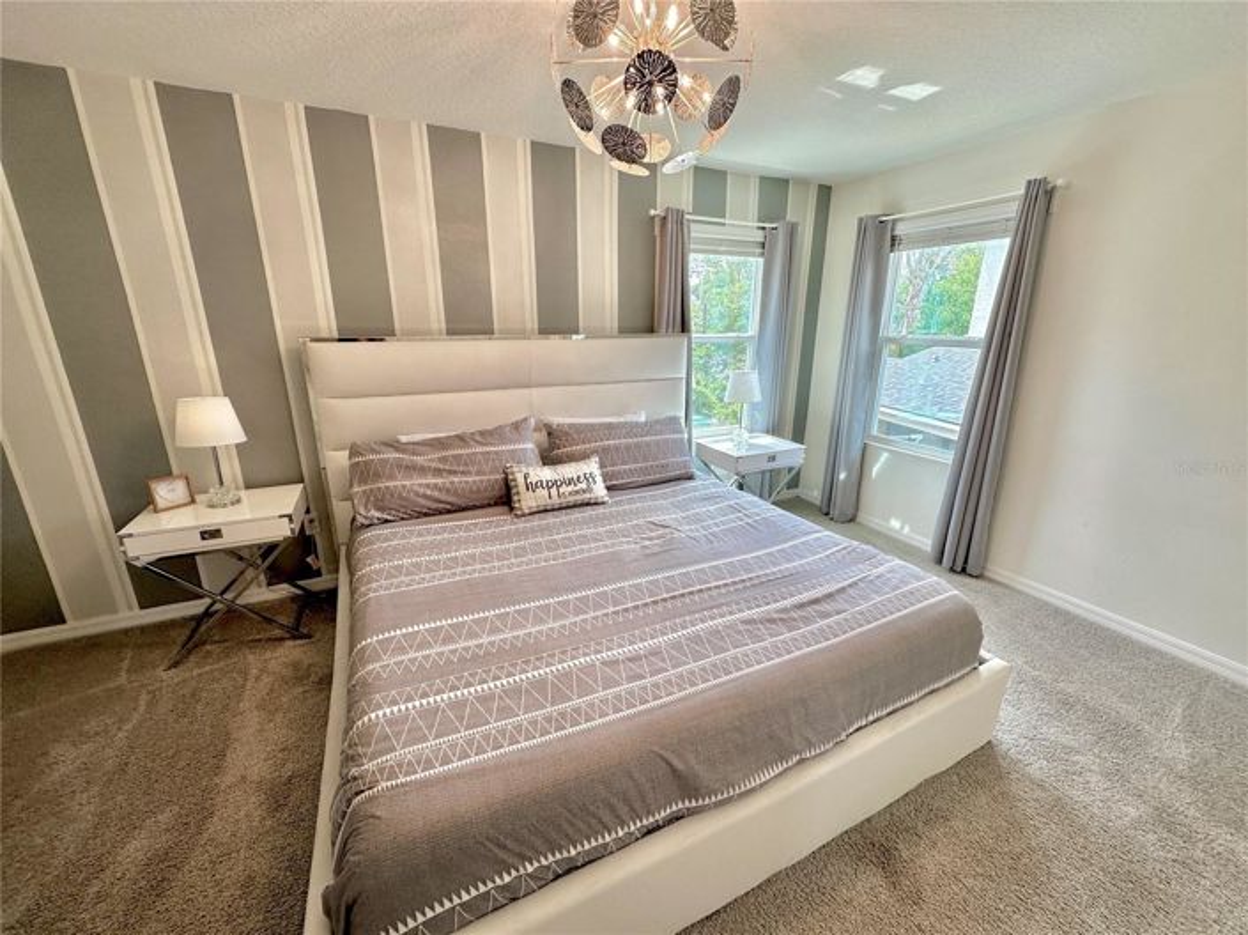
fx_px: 504
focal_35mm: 14
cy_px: 468
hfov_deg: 102.1
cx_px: 624
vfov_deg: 85.6
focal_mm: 2.22
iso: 40
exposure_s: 1/144
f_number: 2.2
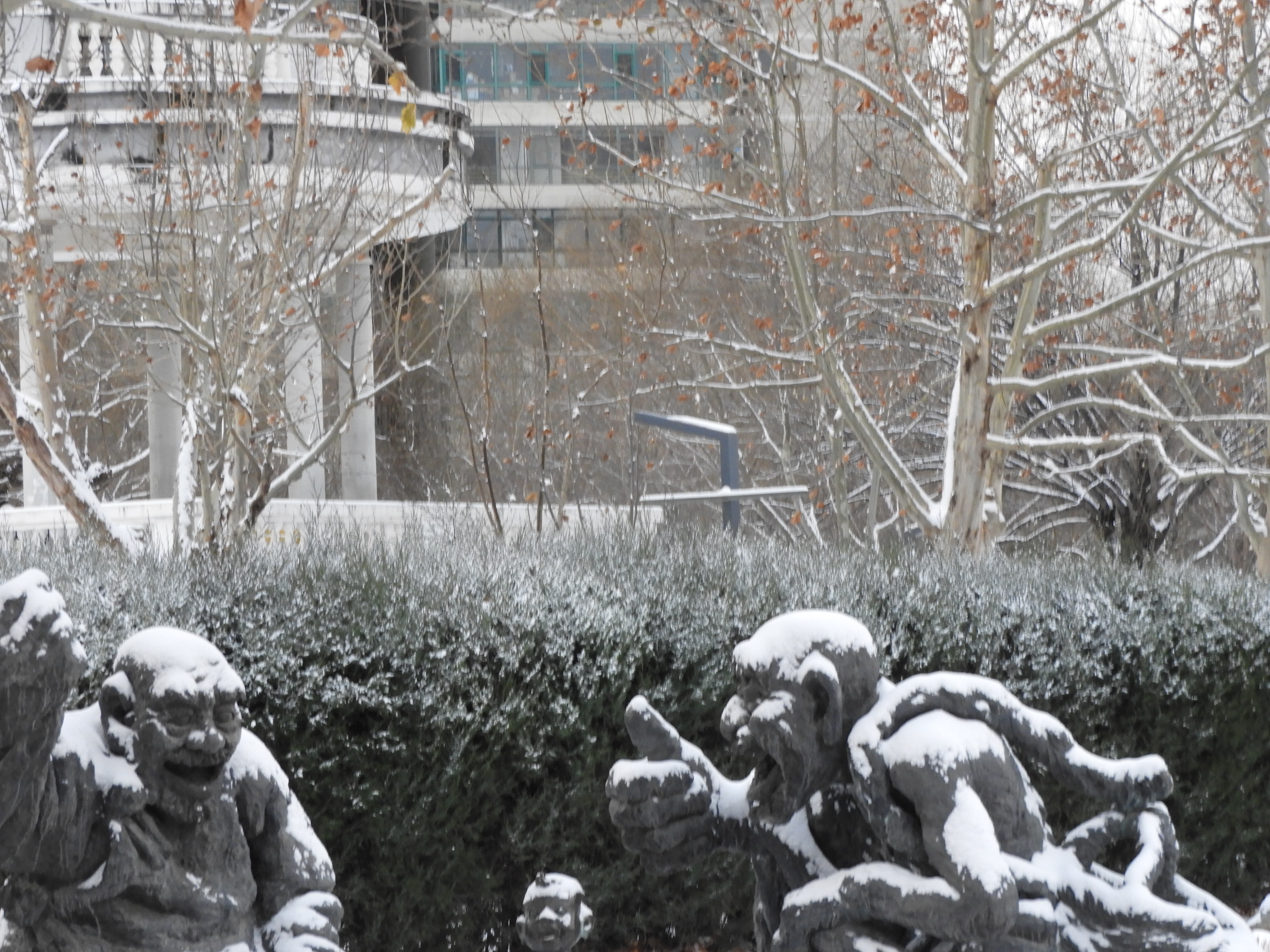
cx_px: 635
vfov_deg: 8.7
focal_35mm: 170
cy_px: 476
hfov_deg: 11.6
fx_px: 6237
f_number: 5.2
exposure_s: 1/60
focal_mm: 30.5
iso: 400
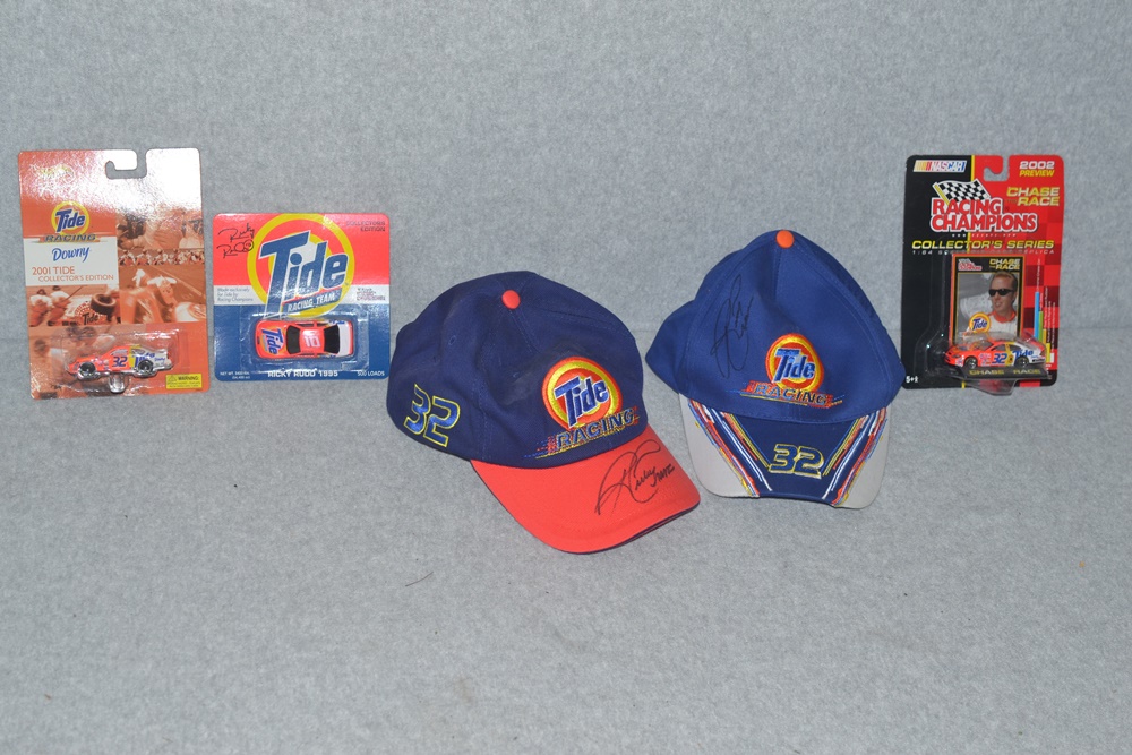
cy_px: 378
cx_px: 566
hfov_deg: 33.4
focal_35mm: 60
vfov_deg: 22.6
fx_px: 1887
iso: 100
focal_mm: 40
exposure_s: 1/60
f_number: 8
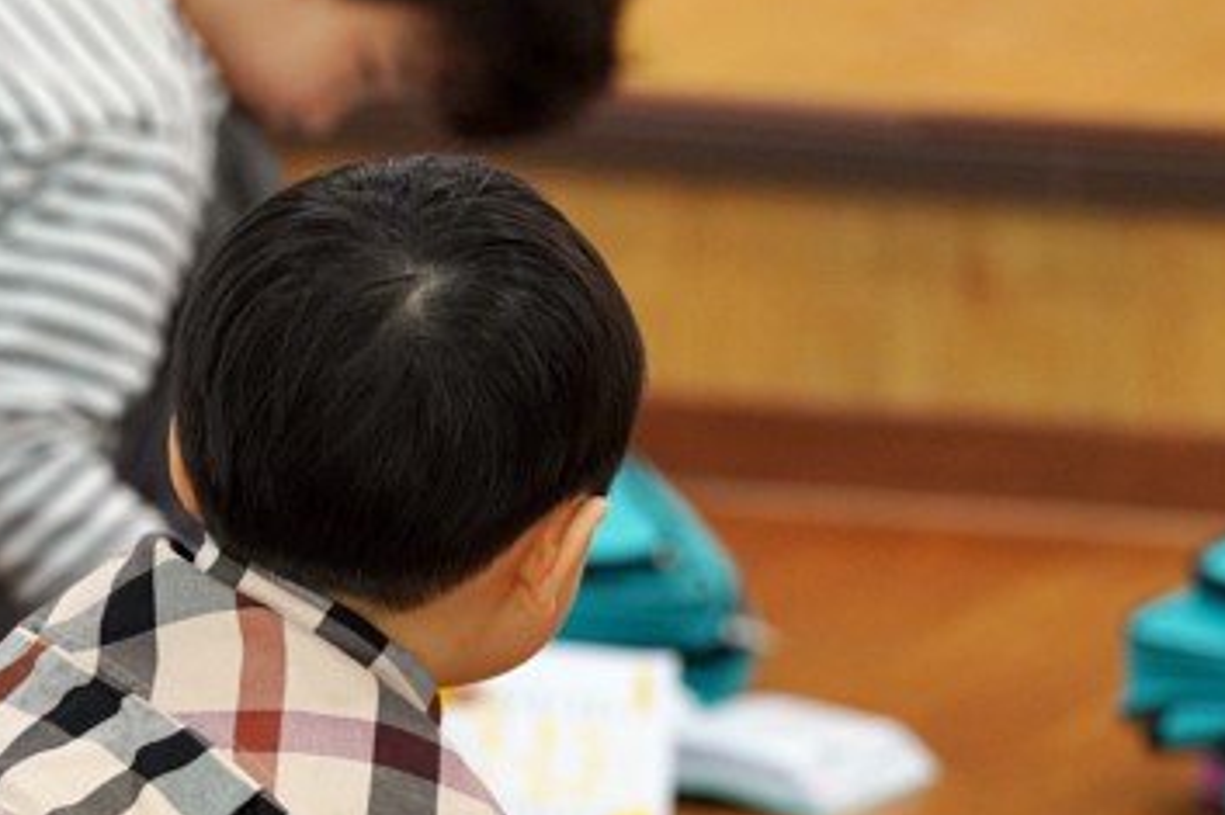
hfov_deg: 4.0
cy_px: 888
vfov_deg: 2.7
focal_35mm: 510
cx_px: 187
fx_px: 17345
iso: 1600
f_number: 3.5
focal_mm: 200
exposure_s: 1/250
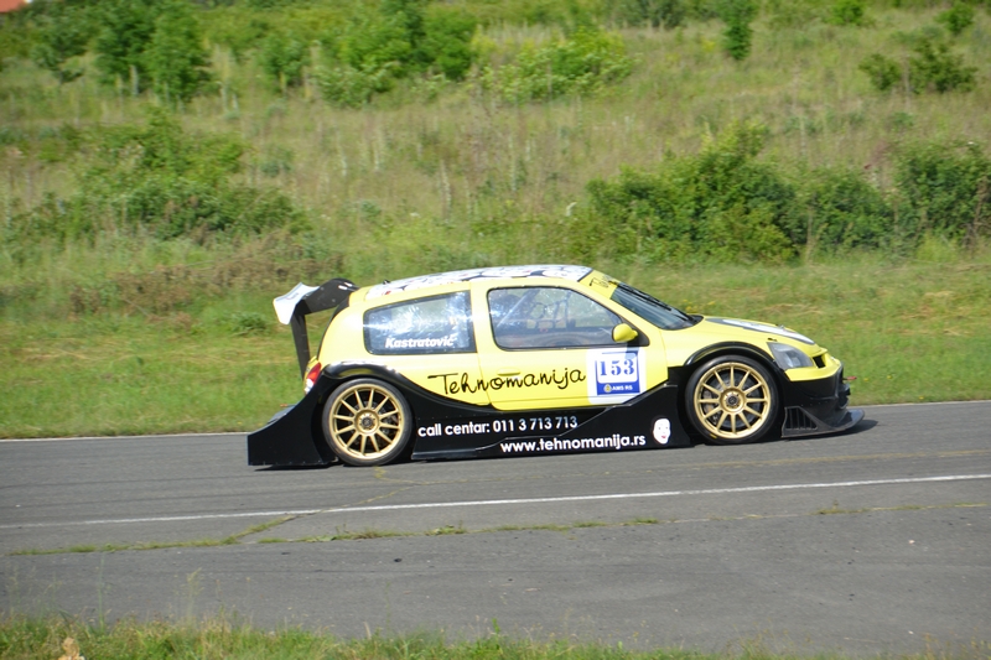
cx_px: 496
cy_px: 330
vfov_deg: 8.2
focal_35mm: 168
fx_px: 4623
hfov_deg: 12.2
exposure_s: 1/1600
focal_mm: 112
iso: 400
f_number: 6.3
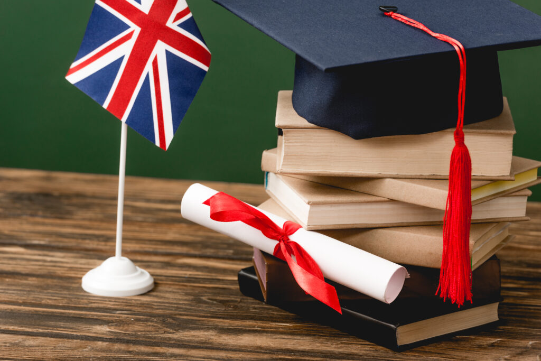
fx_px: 3006
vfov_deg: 6.9
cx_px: 270
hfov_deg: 10.3
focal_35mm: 200
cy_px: 180
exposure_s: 1/200
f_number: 7.1
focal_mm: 200
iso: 80
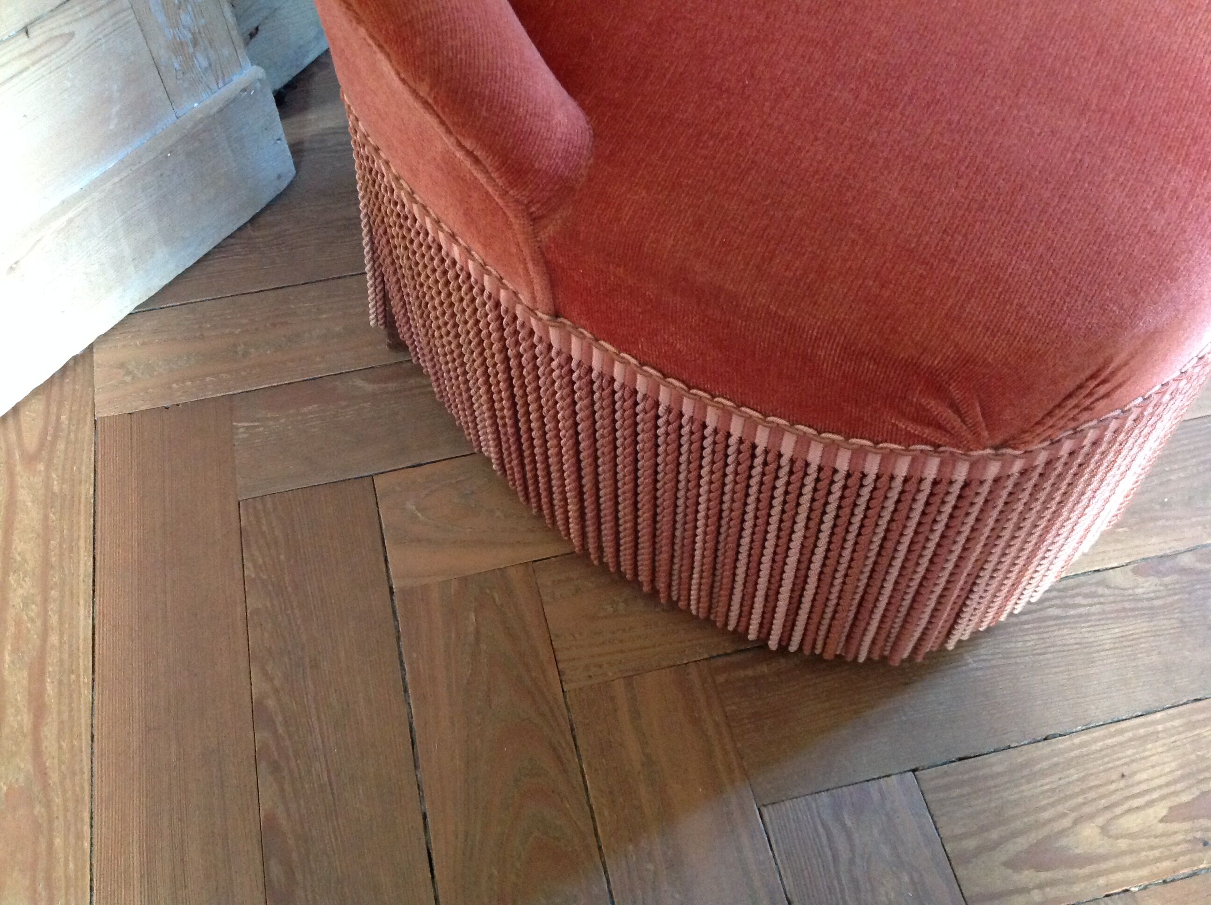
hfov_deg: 52.7
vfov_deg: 40.6
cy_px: 452
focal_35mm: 35
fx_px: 1223
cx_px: 606
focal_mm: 4.28
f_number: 2.4
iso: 400
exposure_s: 1/15
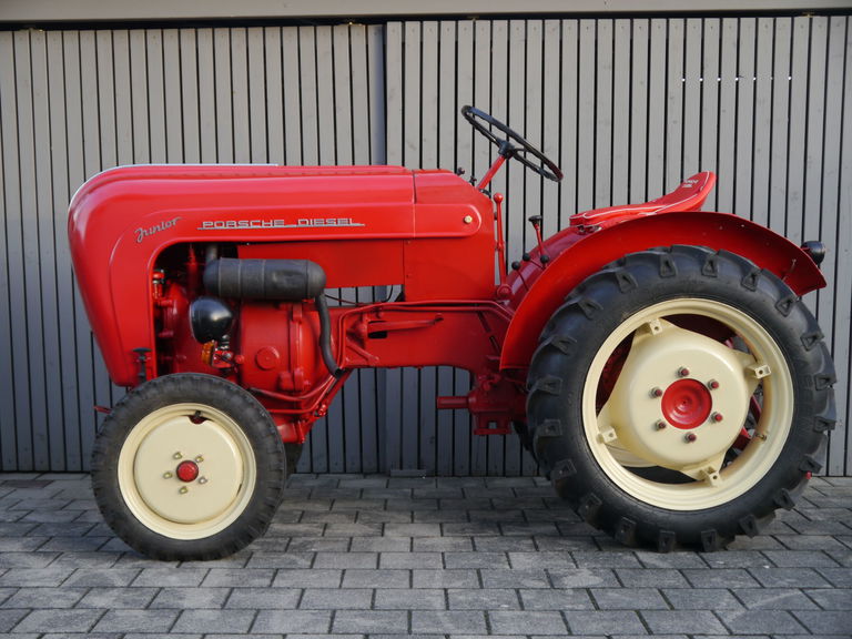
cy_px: 320
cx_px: 426
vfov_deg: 29.1
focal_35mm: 50
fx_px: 1231
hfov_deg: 38.2
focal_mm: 25
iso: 250
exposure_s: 1/60
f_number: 4.6
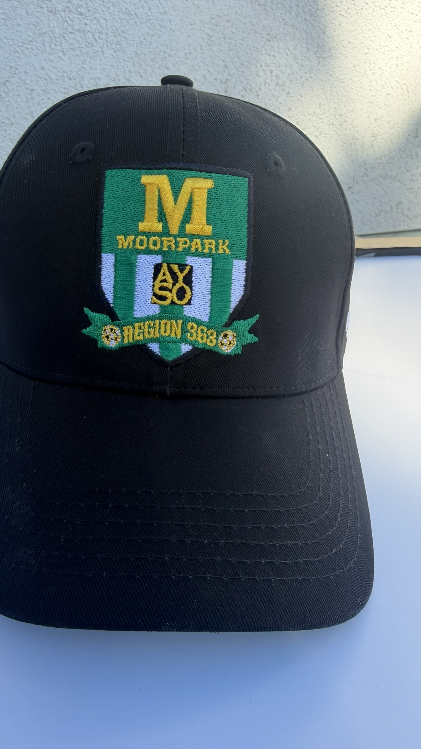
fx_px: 536
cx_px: 161
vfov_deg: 69.8
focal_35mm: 27
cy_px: 381
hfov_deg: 42.6
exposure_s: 1/251
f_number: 2.2
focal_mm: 2.22
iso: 40
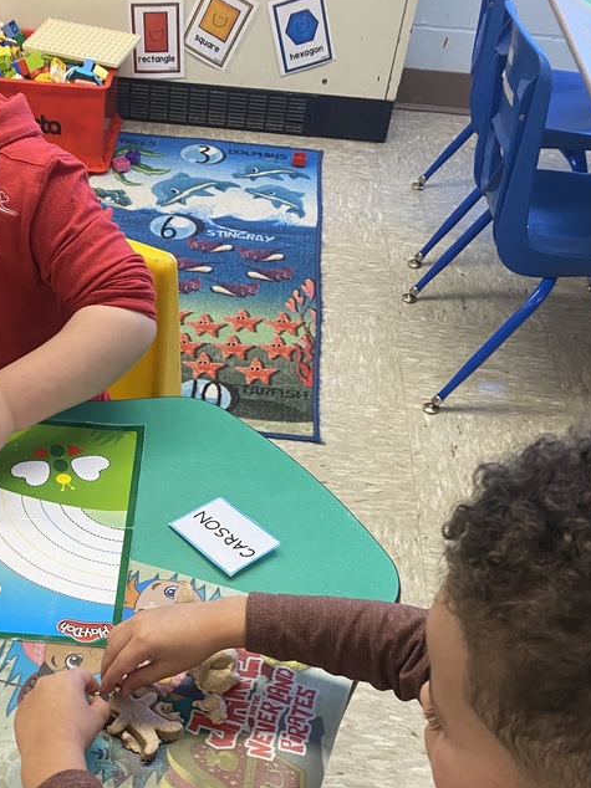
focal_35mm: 42
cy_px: 630
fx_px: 957
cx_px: 141
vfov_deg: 42.8
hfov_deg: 33.6
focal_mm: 4.25
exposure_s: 1/60
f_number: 1.8
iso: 100
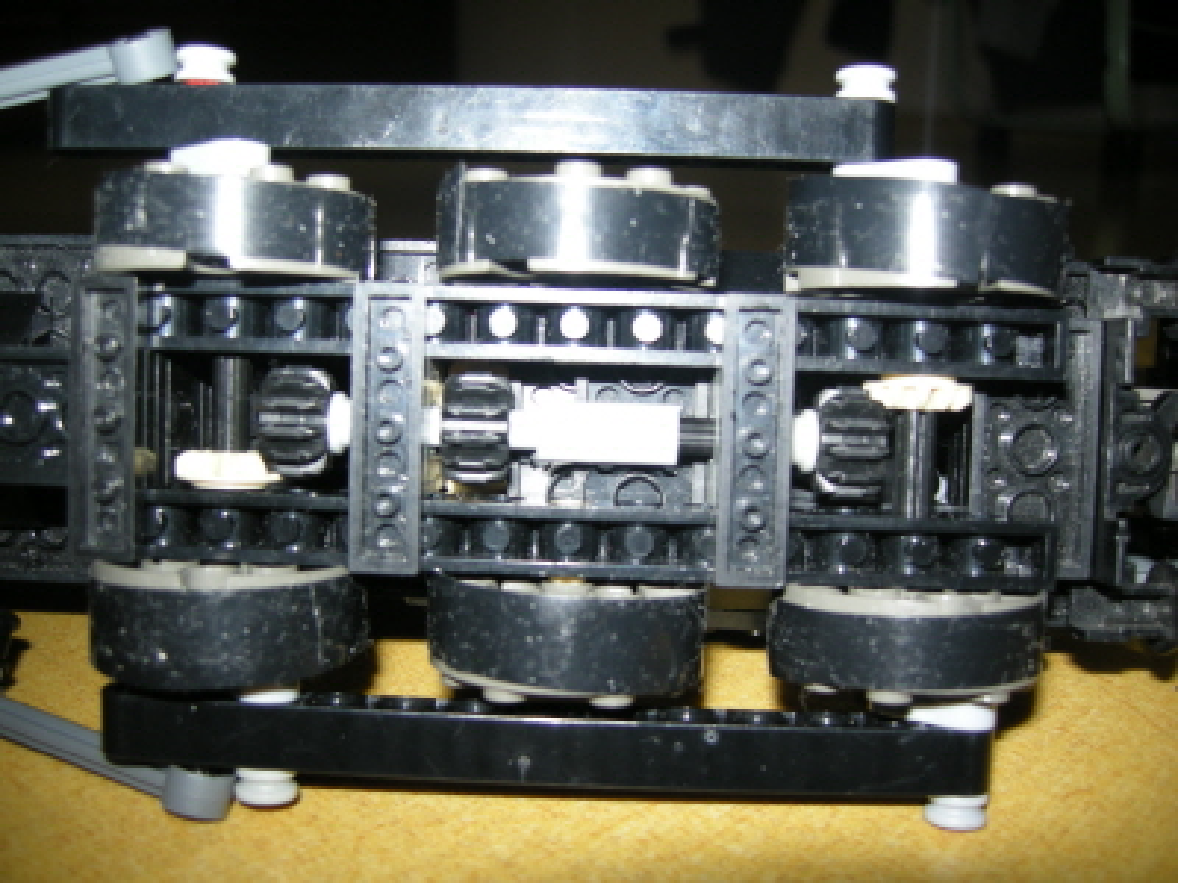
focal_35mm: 36
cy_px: 442
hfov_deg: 51.4
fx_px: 1225
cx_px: 589
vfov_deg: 39.7
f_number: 2.7
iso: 64
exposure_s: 1/60
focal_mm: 7.5
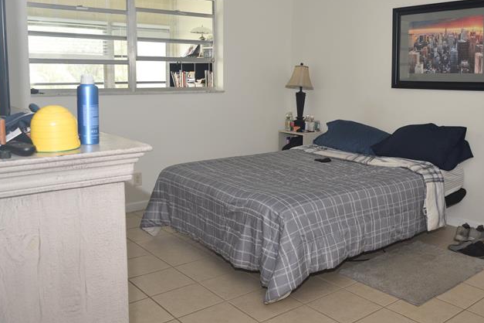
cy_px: 128
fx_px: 497
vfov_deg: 35.8
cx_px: 290
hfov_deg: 51.5
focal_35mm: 37
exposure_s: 1/60
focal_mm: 29
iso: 1000
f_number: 8
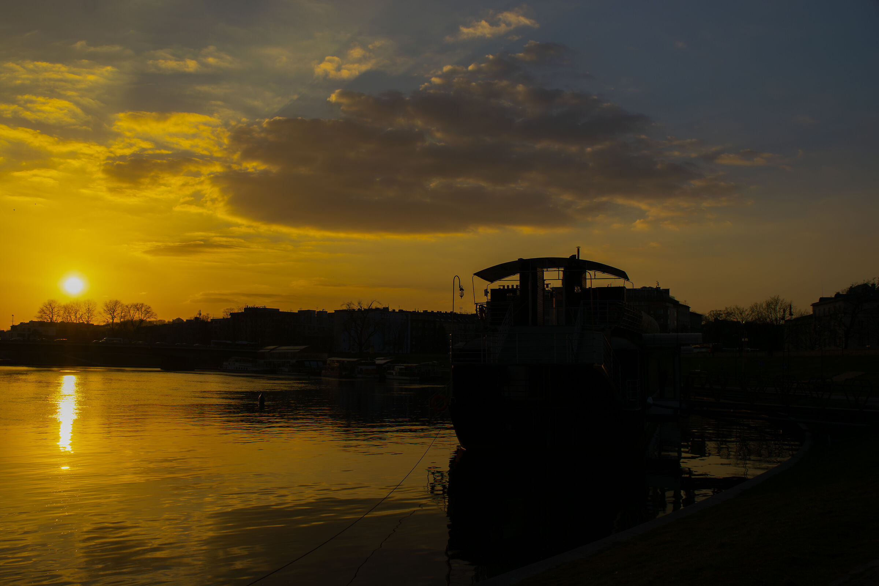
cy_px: 293
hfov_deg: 53.1
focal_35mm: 36
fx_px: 879
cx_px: 440
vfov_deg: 36.9
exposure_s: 1/500
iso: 200
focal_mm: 24
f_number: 8
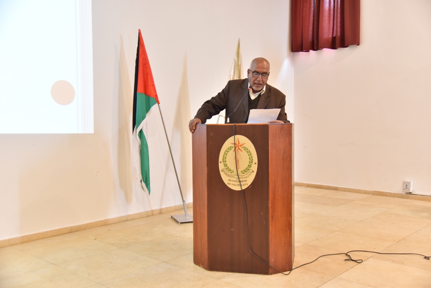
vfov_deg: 37.9
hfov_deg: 54.4
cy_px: 144
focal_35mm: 35
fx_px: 419
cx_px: 216
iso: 2000
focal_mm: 35
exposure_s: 1/40
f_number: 4
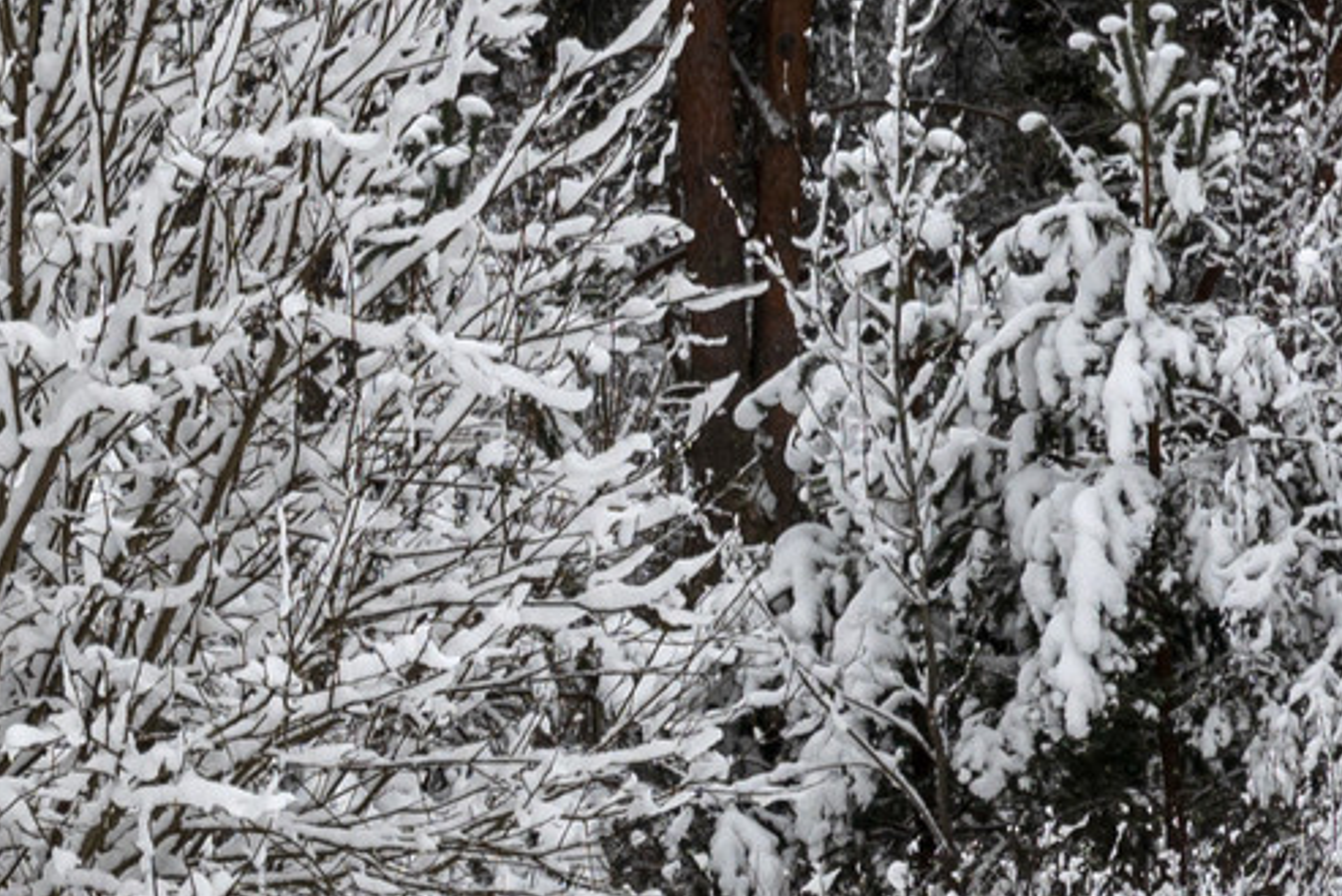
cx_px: -1884
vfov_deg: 3.9
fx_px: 13274
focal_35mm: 356
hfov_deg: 5.6
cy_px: 240
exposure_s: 1/320
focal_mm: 70
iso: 250
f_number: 8
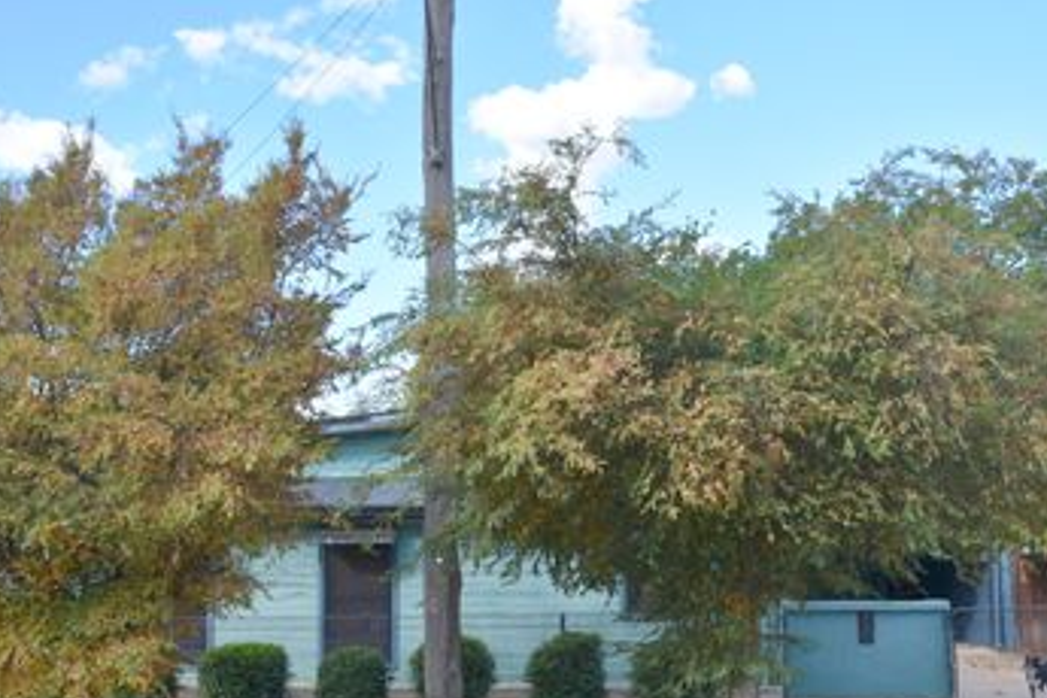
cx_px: 549
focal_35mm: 49
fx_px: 1425
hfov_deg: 40.3
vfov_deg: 27.5
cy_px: 414
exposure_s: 1/250
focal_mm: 24
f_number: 5.6
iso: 100
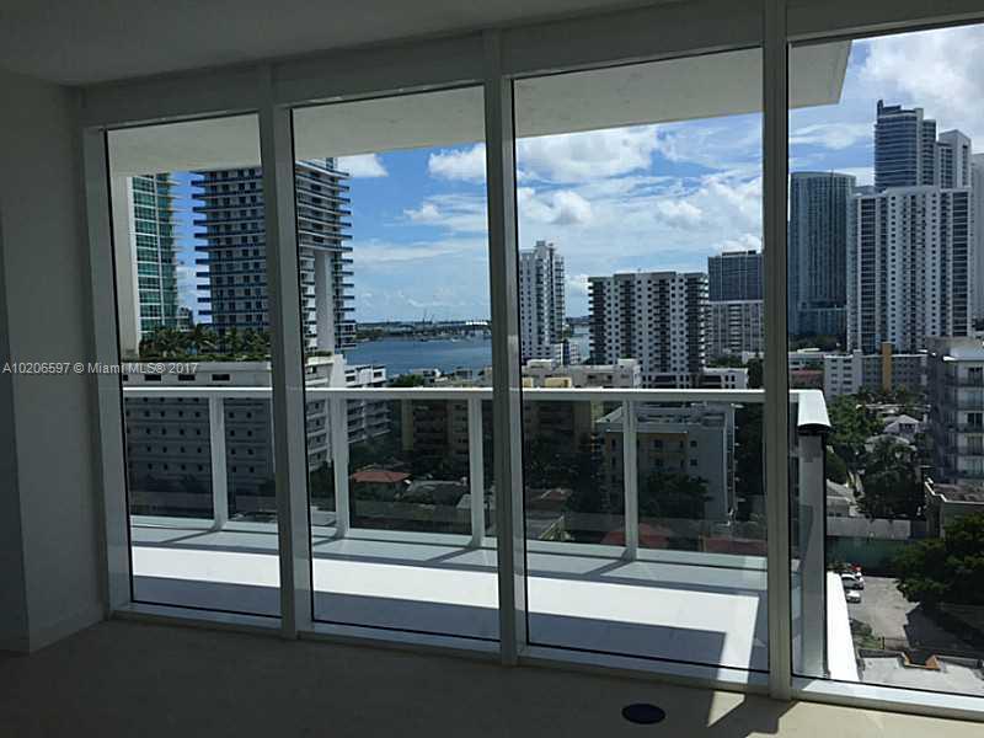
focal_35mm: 29
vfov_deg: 48.2
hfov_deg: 61.7
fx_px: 824
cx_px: 492
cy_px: 369
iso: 32
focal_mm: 4.15
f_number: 2.2
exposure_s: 1/1799
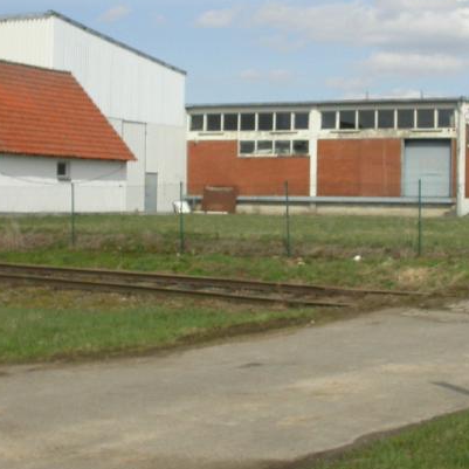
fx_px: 1027
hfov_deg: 25.5
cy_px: 192
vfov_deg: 25.7
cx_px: 344
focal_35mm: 67
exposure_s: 1/802
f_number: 5.3
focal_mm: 7.85
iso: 100
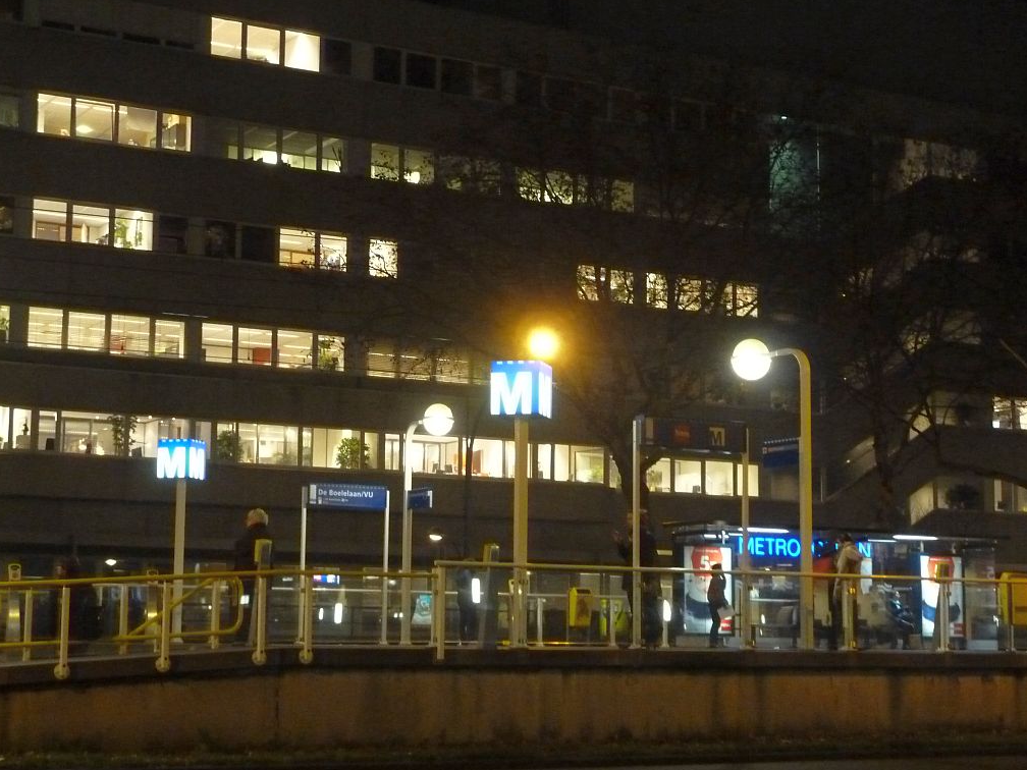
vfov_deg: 22.9
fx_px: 1899
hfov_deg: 30.3
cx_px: 511
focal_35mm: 64
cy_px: 386
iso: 800
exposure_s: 1/8
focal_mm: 10.3
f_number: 4
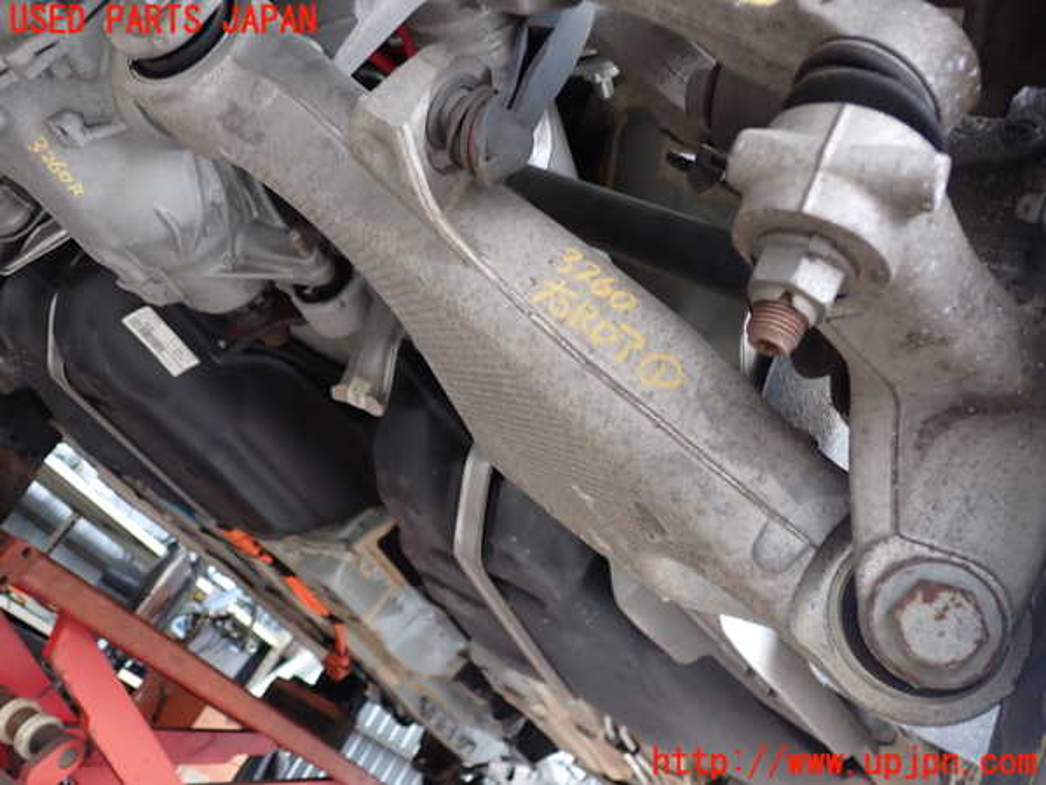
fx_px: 907
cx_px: 523
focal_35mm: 30
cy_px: 392
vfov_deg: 46.8
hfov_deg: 60.0
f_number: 2.3
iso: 200
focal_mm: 5.4
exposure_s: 1/60
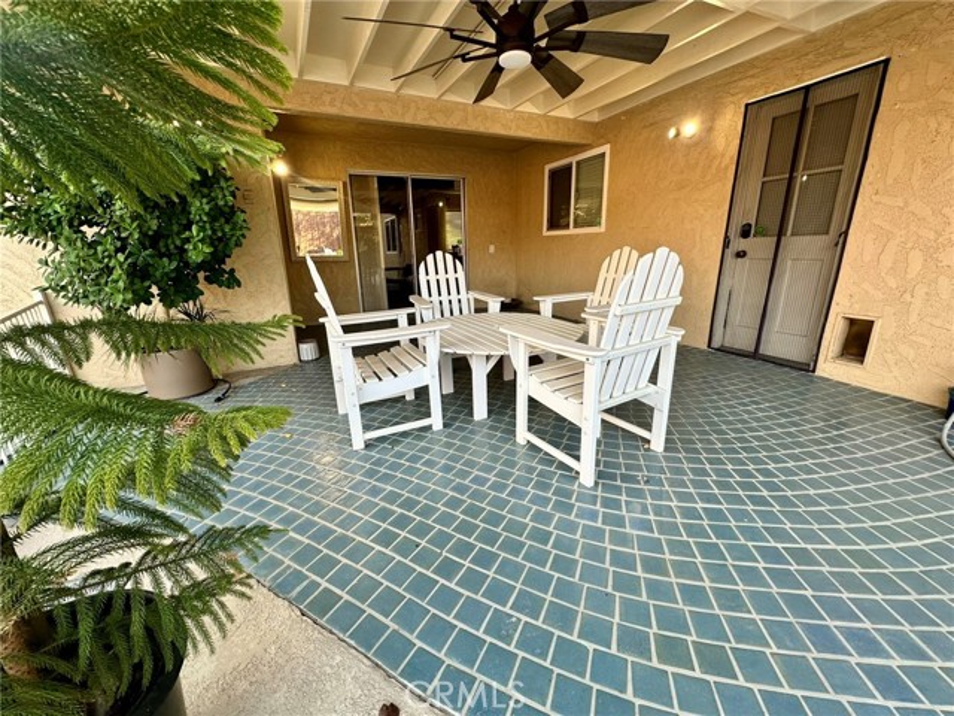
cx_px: 477
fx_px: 386
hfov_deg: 102.1
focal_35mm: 14
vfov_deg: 85.7
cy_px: 358
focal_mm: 2.22
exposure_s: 1/120
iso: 50
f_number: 2.2
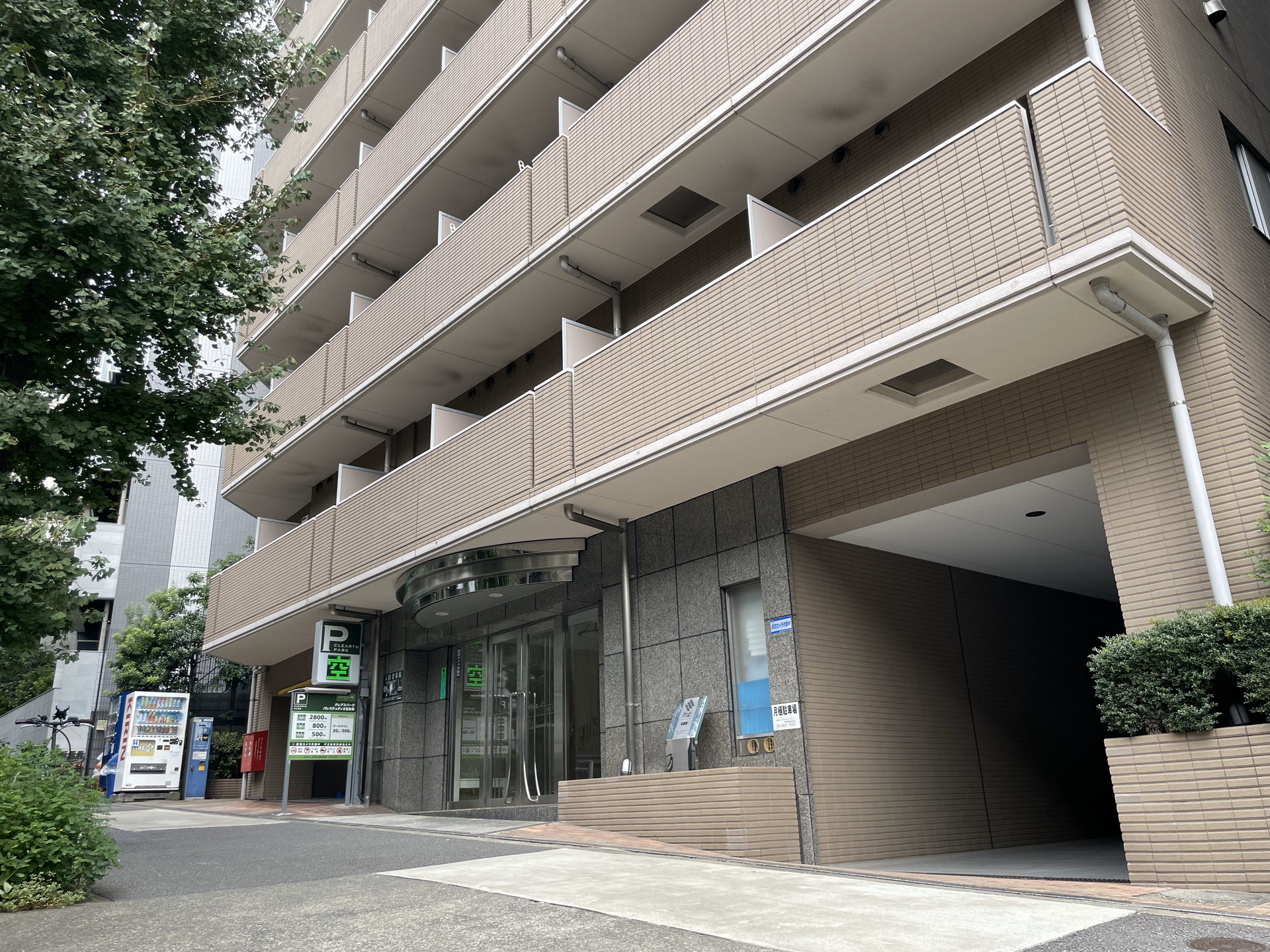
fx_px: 954
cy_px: 476
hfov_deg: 67.3
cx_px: 635
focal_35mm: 26
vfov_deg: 53.1
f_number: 1.6
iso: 32
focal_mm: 4.2
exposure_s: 1/496
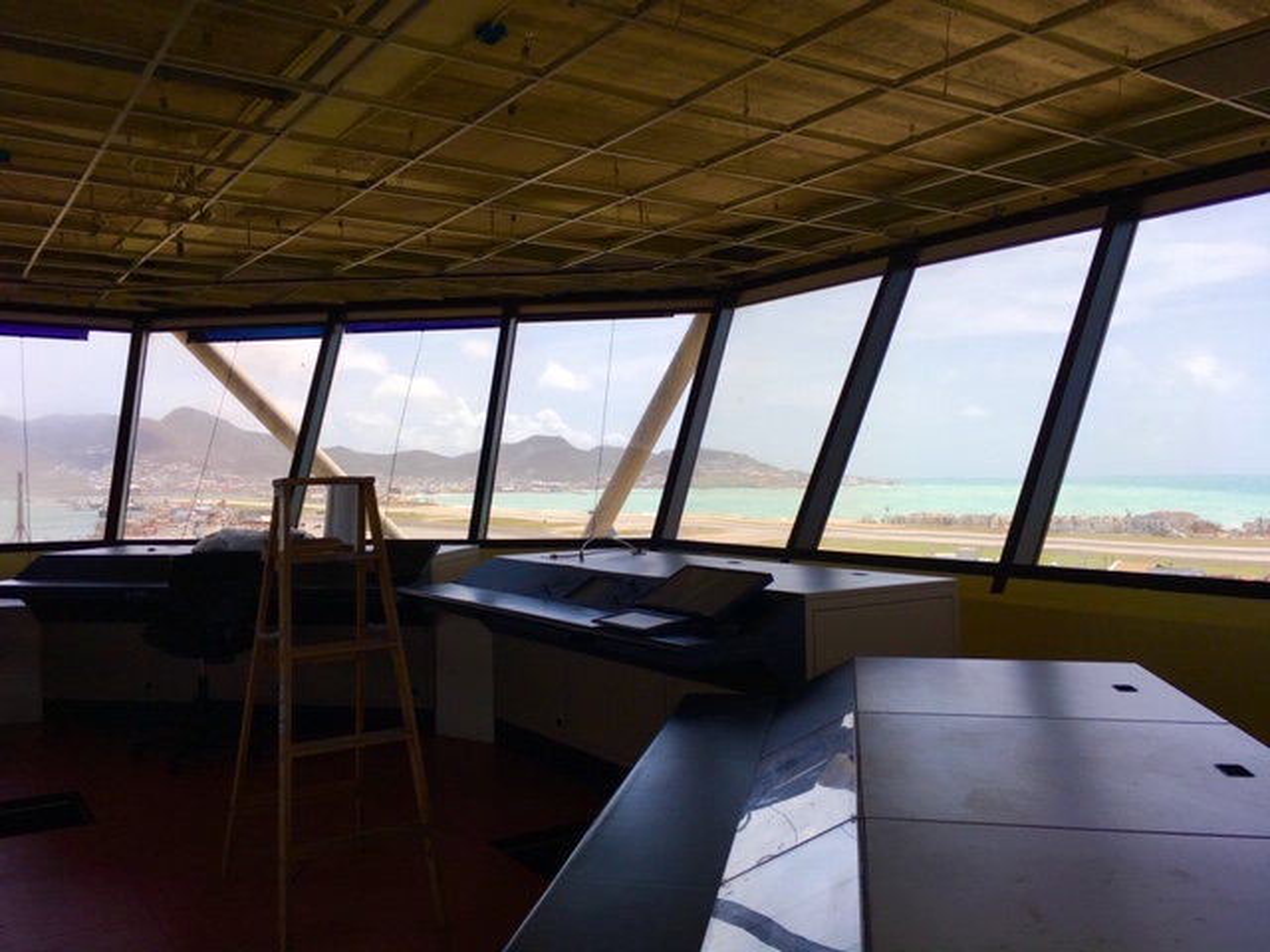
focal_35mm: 29
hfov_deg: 61.7
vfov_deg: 48.2
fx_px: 1064
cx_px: 635
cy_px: 476
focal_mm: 4.15
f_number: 2.2
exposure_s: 1/785
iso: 25
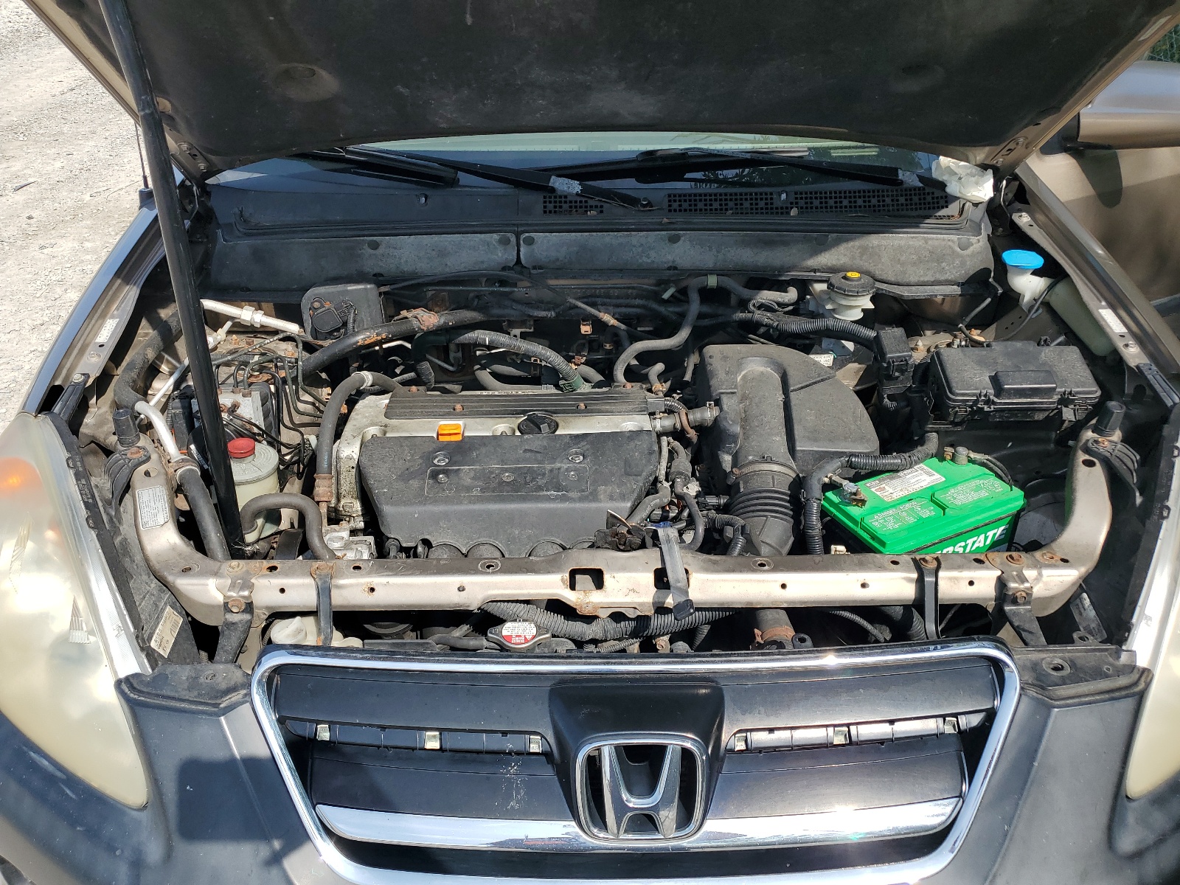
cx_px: 590
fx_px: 886
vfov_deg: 53.1
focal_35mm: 26
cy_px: 442
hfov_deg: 67.3
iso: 50
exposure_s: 1/2500
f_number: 1.5
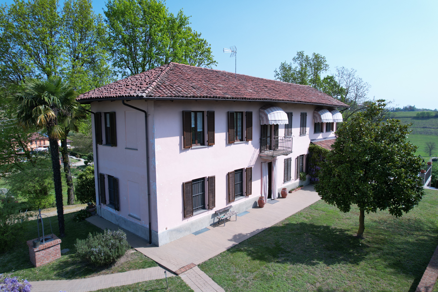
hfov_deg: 78.6
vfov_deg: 57.2
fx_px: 268
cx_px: 219
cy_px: 146
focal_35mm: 22
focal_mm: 8.38
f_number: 2.8
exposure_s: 1/1600
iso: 110
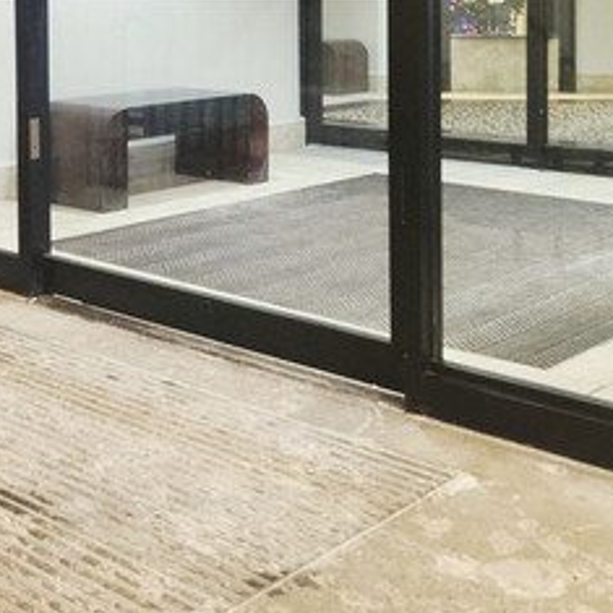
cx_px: -1
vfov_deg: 27.4
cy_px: -3
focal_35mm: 59
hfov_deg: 27.4
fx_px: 1182
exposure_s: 1/40
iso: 320
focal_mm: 5.4
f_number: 1.8
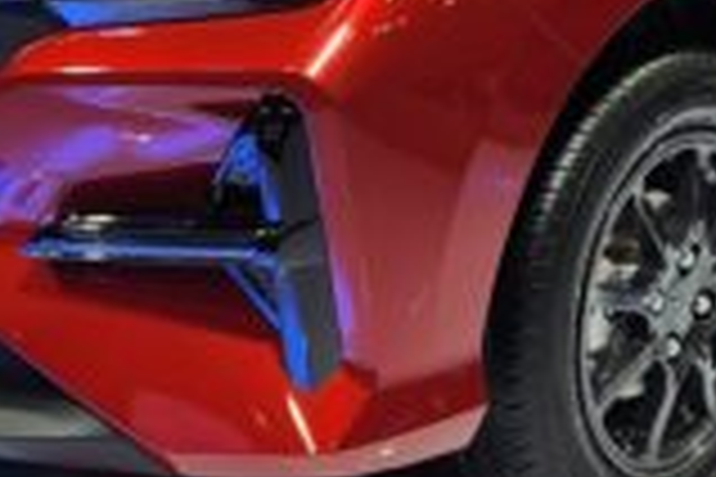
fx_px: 2386
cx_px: 495
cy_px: -122
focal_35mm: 120
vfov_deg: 11.2
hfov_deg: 17.0
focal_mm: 5.4
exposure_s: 1/240
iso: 32
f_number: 1.8
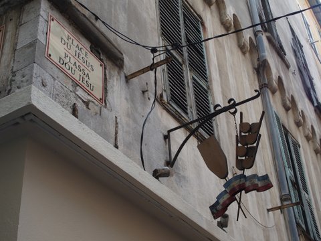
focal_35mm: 57
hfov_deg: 33.8
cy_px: 120
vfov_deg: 25.7
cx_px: 160
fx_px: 529
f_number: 3.5
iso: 100
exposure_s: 1/160
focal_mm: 12
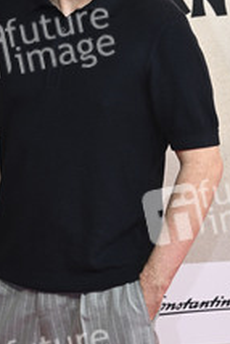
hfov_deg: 9.8
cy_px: 127
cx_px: 79
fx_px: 1339
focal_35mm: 140
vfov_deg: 14.6
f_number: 5.6
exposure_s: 1/160
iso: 800
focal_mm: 75
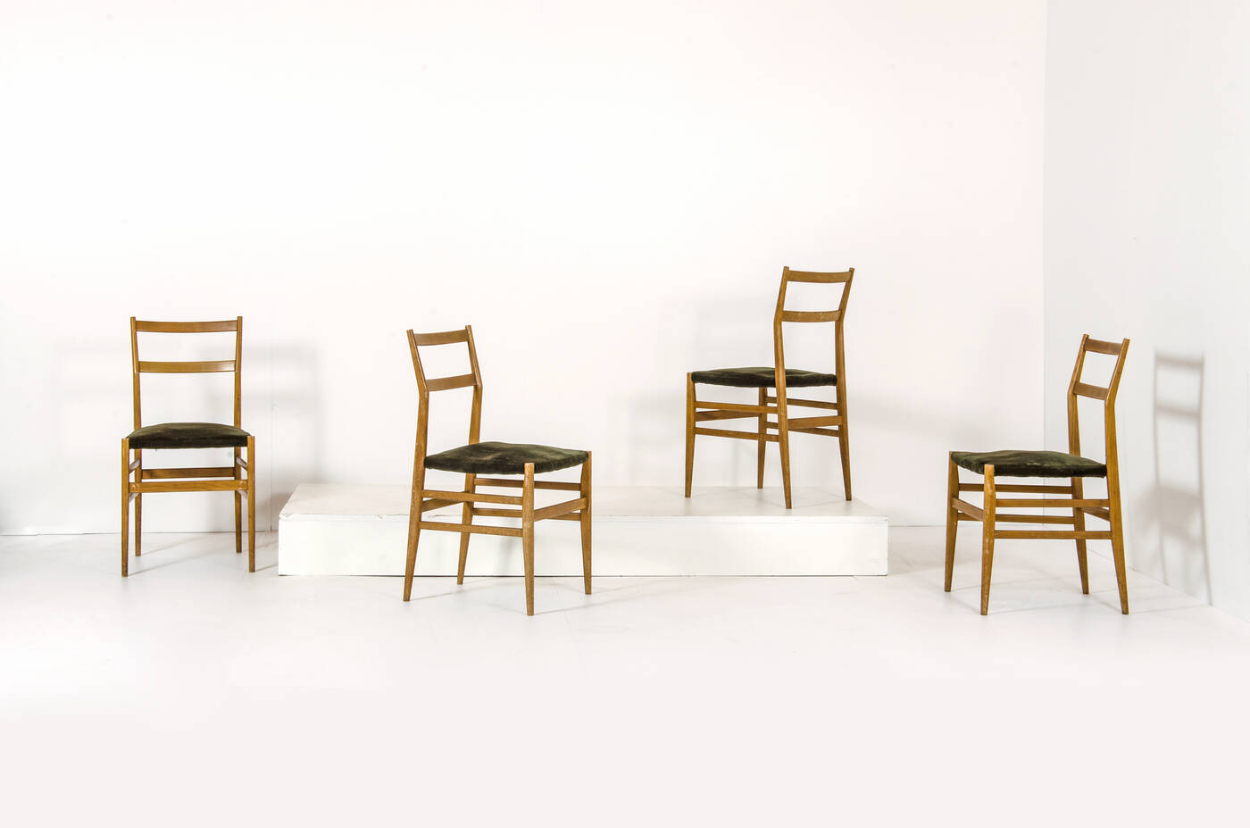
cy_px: 414
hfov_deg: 37.9
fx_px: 1819
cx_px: 625
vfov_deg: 25.6
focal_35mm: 52
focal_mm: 35
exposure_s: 1/160
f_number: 18
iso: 100
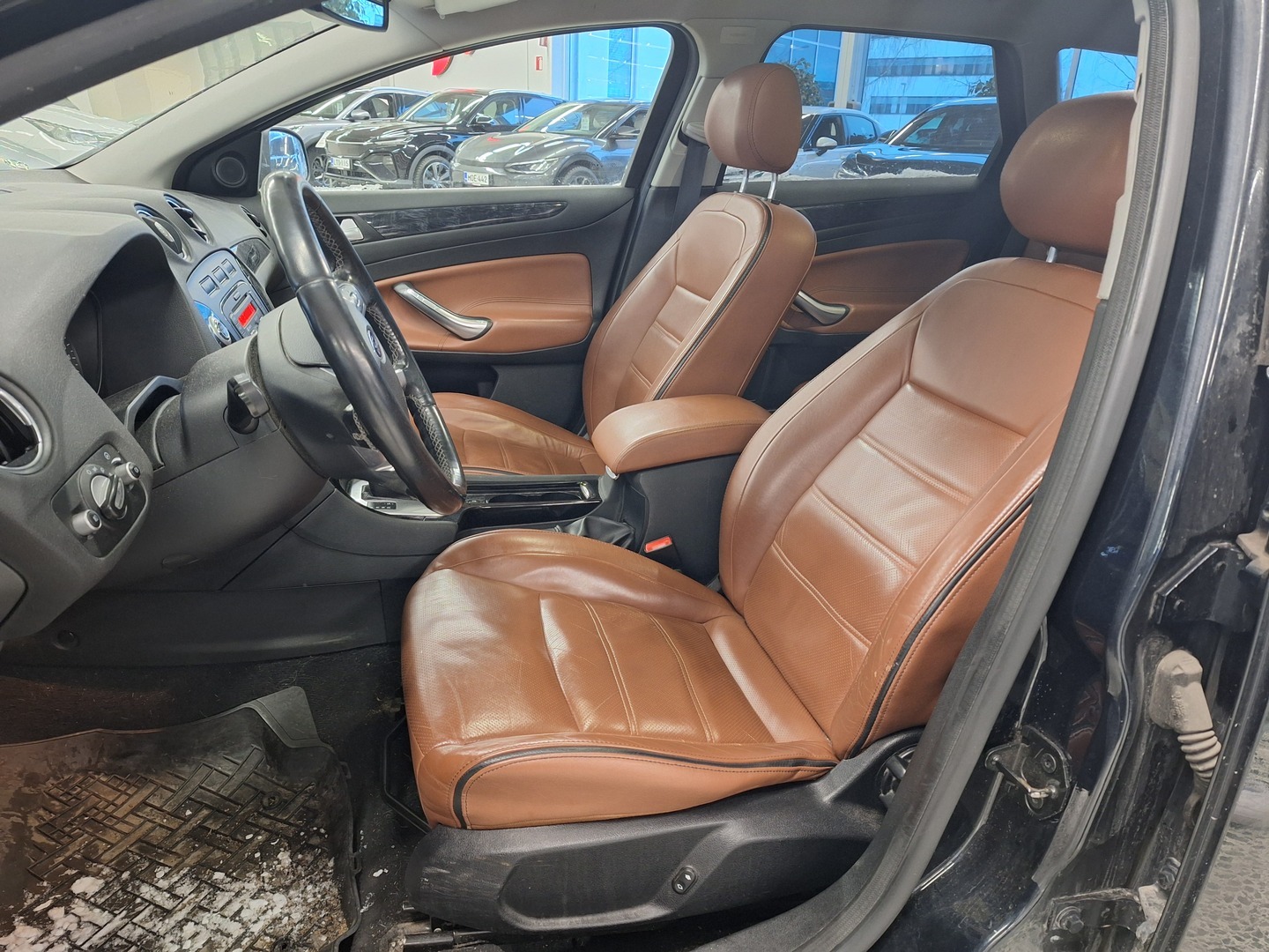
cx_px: 634
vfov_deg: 58.9
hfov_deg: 73.9
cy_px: 476
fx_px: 843
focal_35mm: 23
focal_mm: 5.54
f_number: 1.8
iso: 320
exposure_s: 1/25
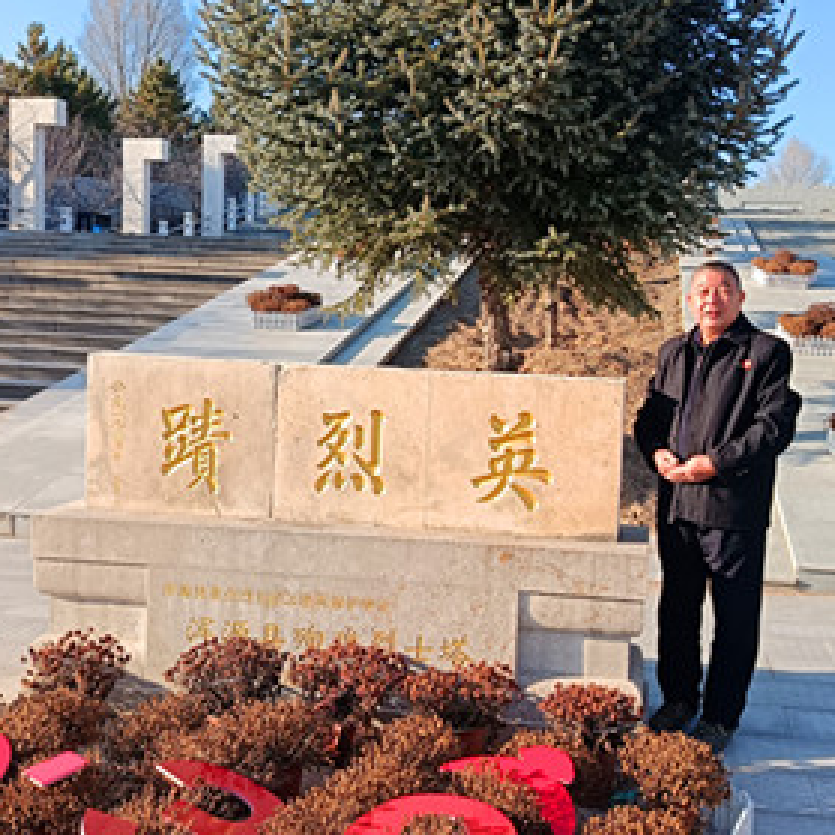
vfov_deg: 43.8
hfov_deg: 43.5
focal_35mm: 38
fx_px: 1037
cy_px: 391
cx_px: 518
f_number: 1.75
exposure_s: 1/231
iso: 100
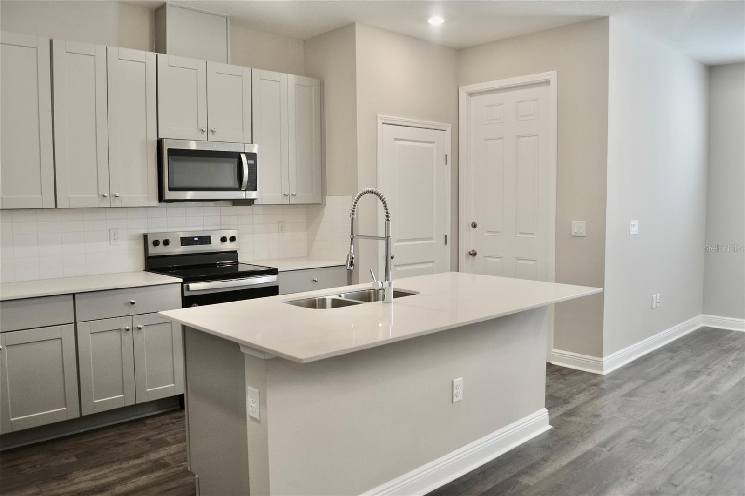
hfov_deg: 67.4
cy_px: 248
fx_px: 559
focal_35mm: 27
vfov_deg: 47.9
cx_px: 372
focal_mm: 18
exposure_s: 1/60
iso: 400
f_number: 4
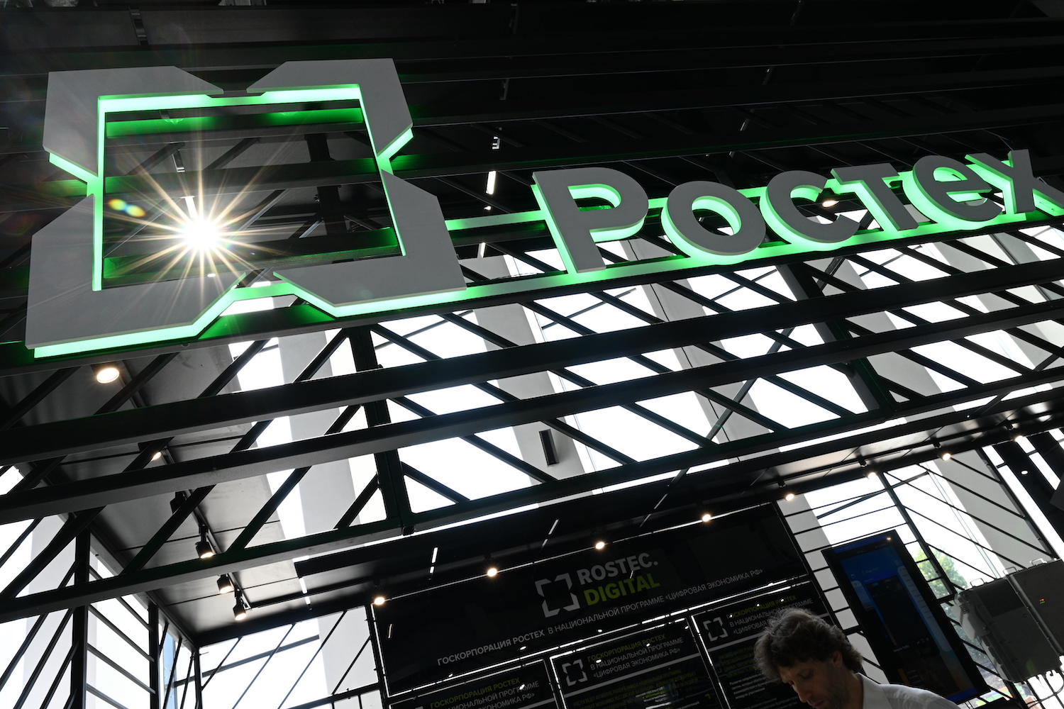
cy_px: 354
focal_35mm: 24
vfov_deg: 52.2
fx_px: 724
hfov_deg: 72.6
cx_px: 532
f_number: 14
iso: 500
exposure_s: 1/50
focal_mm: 24.5
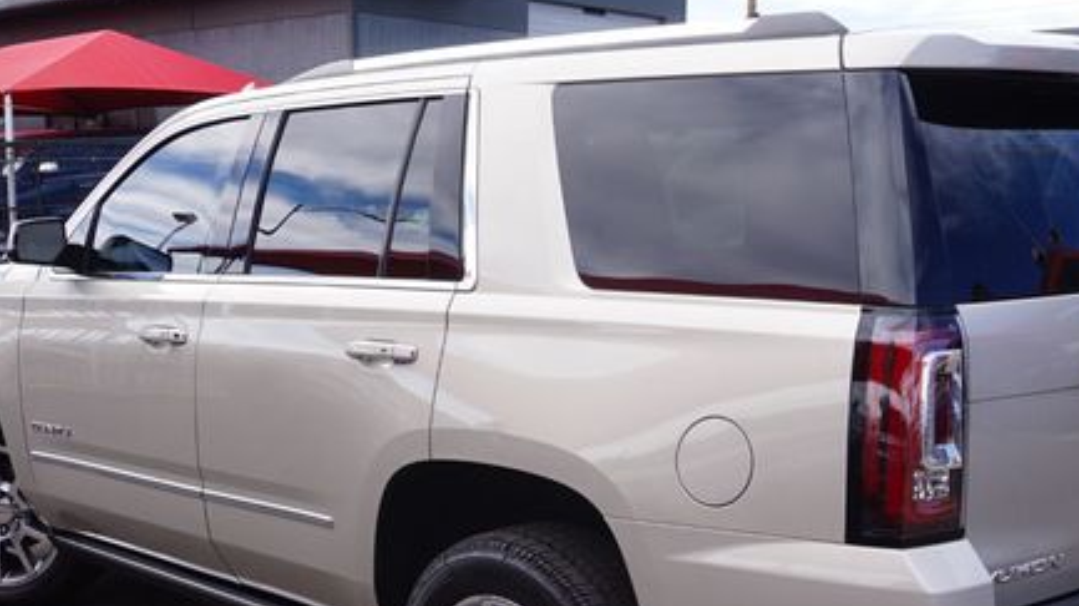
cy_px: 456
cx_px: 593
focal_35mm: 49
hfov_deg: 42.2
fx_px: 1395
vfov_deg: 24.2
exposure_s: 1/80
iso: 100
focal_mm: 21
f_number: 9
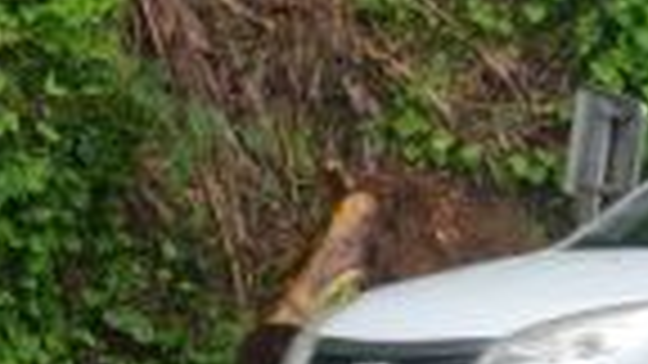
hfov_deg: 4.7
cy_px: -679
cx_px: 794
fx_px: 7852
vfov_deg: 2.6
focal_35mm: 457
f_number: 8
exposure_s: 1/320
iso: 400
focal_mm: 70
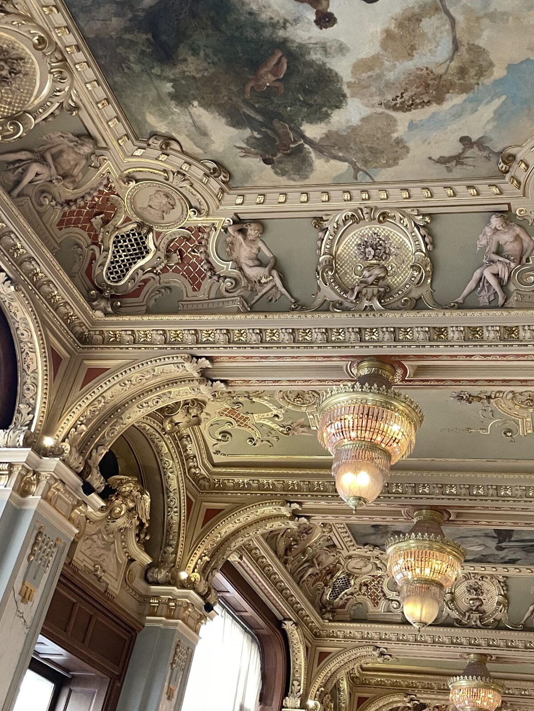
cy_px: 325
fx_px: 864
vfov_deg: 44.7
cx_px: 412
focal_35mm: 42
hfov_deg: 33.5
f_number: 1.6
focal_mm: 4.2
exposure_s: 1/50
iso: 200
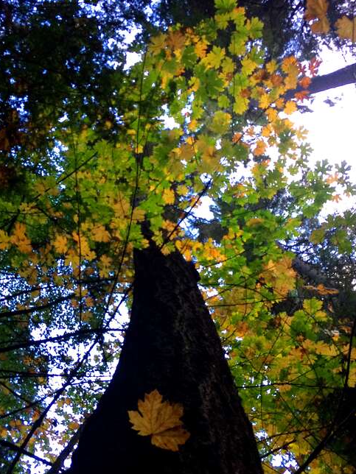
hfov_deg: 39.6
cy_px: 277
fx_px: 494
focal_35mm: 36
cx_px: 170
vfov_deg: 51.1
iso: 64
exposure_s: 1/30
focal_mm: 4.15
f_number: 2.2
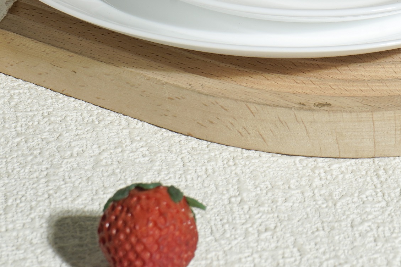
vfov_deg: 7.4
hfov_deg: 11.0
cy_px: 7
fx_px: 2072
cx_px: 379
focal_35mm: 186
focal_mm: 70
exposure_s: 1/60
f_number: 11
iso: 200
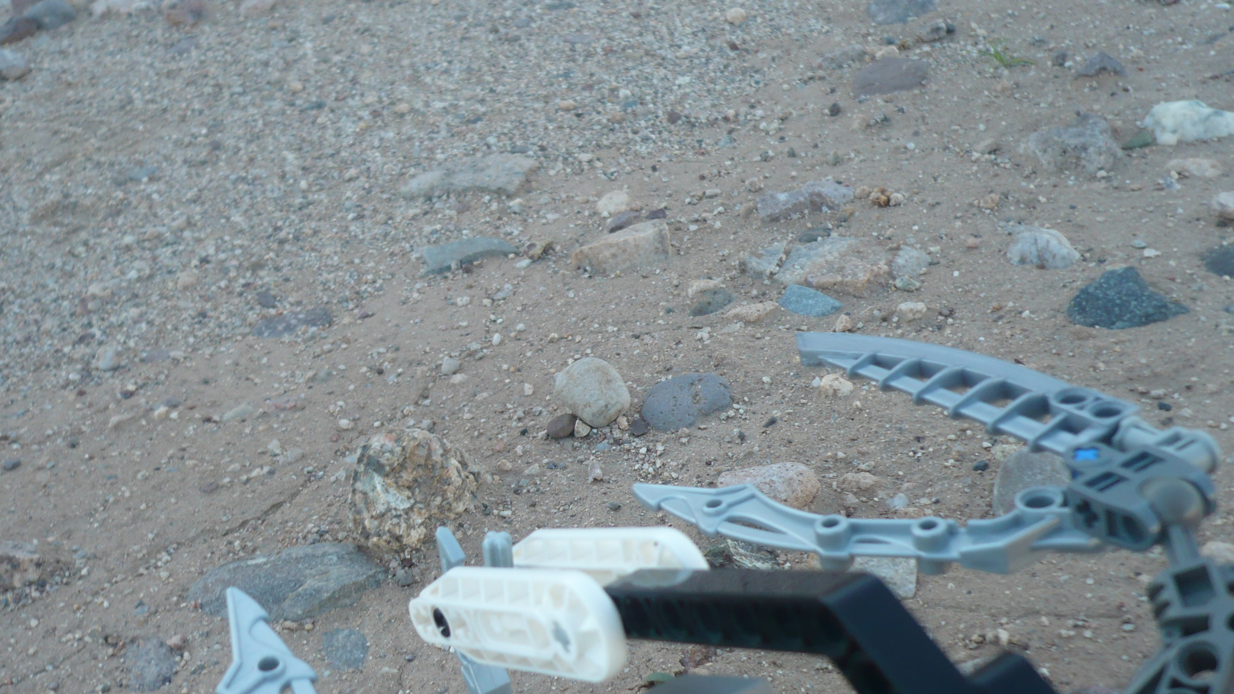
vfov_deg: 27.1
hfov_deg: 46.3
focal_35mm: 44
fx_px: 1440
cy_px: 395
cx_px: 536
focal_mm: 5.8
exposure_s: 1/160
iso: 100
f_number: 2.8
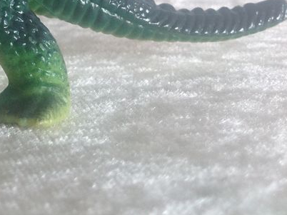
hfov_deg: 21.0
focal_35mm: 87
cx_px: -58
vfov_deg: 16.2
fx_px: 721
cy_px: -49
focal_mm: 4.28
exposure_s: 1/30
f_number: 2.4
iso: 64
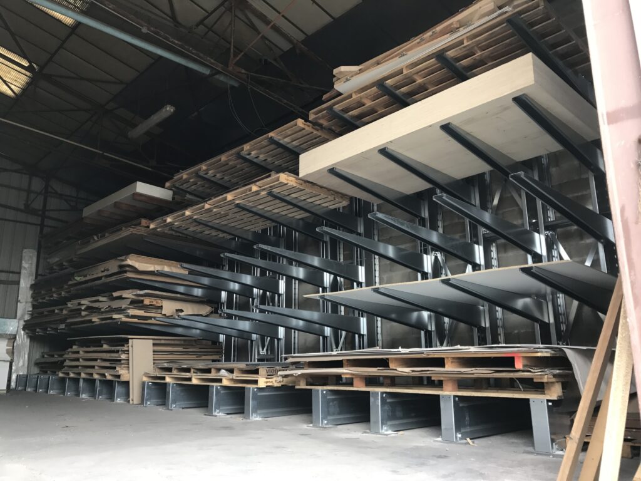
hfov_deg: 63.4
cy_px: 240
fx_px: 518
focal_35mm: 28
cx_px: 320
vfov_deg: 49.7
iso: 40
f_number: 1.8
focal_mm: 3.99
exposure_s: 1/94
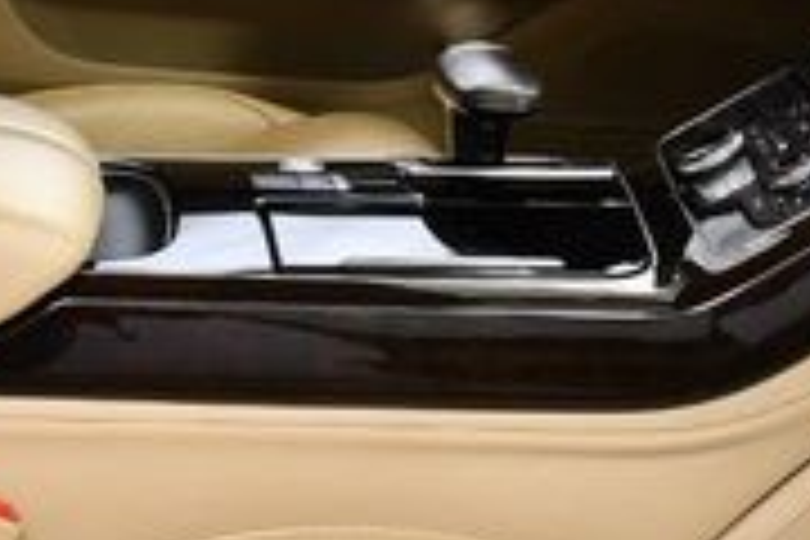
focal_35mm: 128
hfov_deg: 16.0
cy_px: 119
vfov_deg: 10.7
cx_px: 225
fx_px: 2880
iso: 1250
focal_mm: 18
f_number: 3.5
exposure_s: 1/125
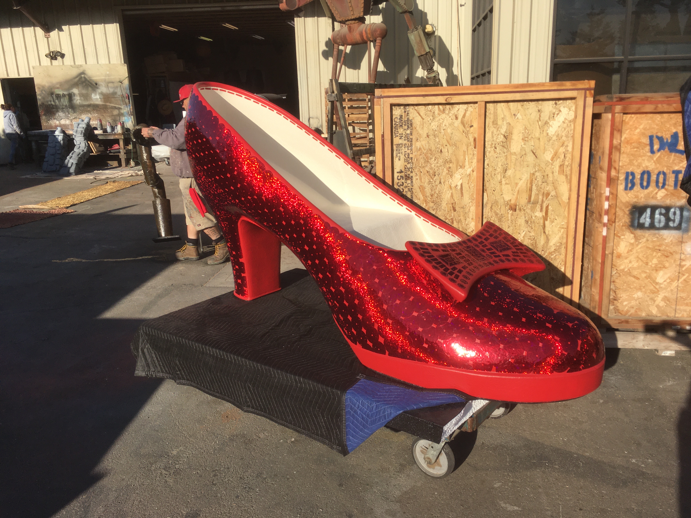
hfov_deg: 61.7
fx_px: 579
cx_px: 346
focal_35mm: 29
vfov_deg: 48.2
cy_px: 259
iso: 25
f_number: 2.2
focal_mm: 4.15
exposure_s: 1/1923
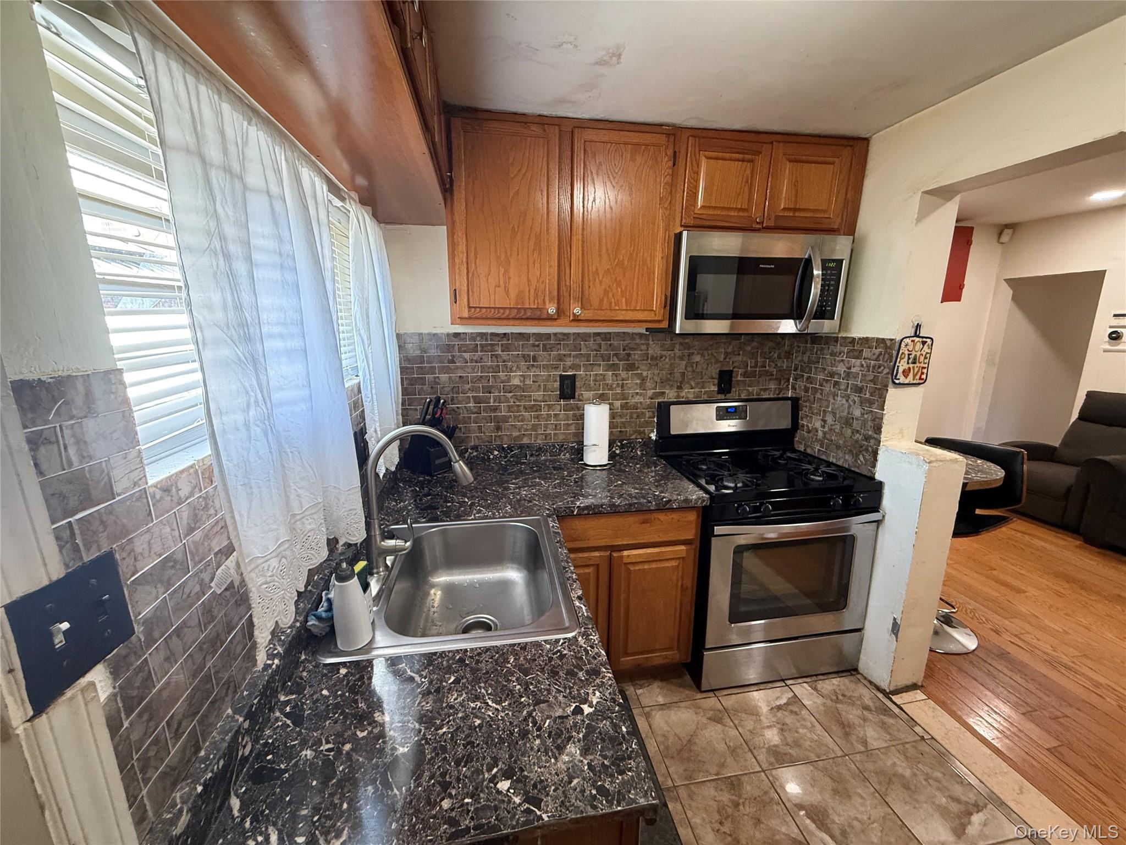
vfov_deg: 85.7
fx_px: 455
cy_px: 422
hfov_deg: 102.1
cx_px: 563
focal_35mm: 14
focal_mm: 2.22
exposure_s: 1/60
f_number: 2.2
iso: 500
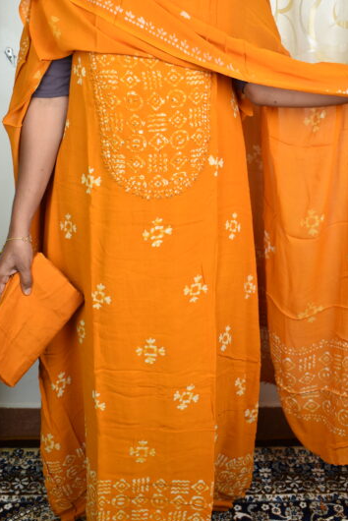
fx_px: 811
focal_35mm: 56
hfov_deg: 24.2
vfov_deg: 34.8
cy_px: 128
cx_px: 159
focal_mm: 22
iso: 200
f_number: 4
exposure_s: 1/60
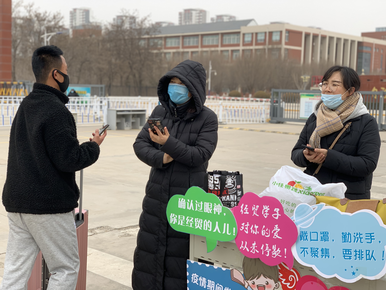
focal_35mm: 52
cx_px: 193
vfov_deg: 28.0
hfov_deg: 36.8
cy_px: 145
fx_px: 580
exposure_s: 1/197
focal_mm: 6
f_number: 2.4
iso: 16
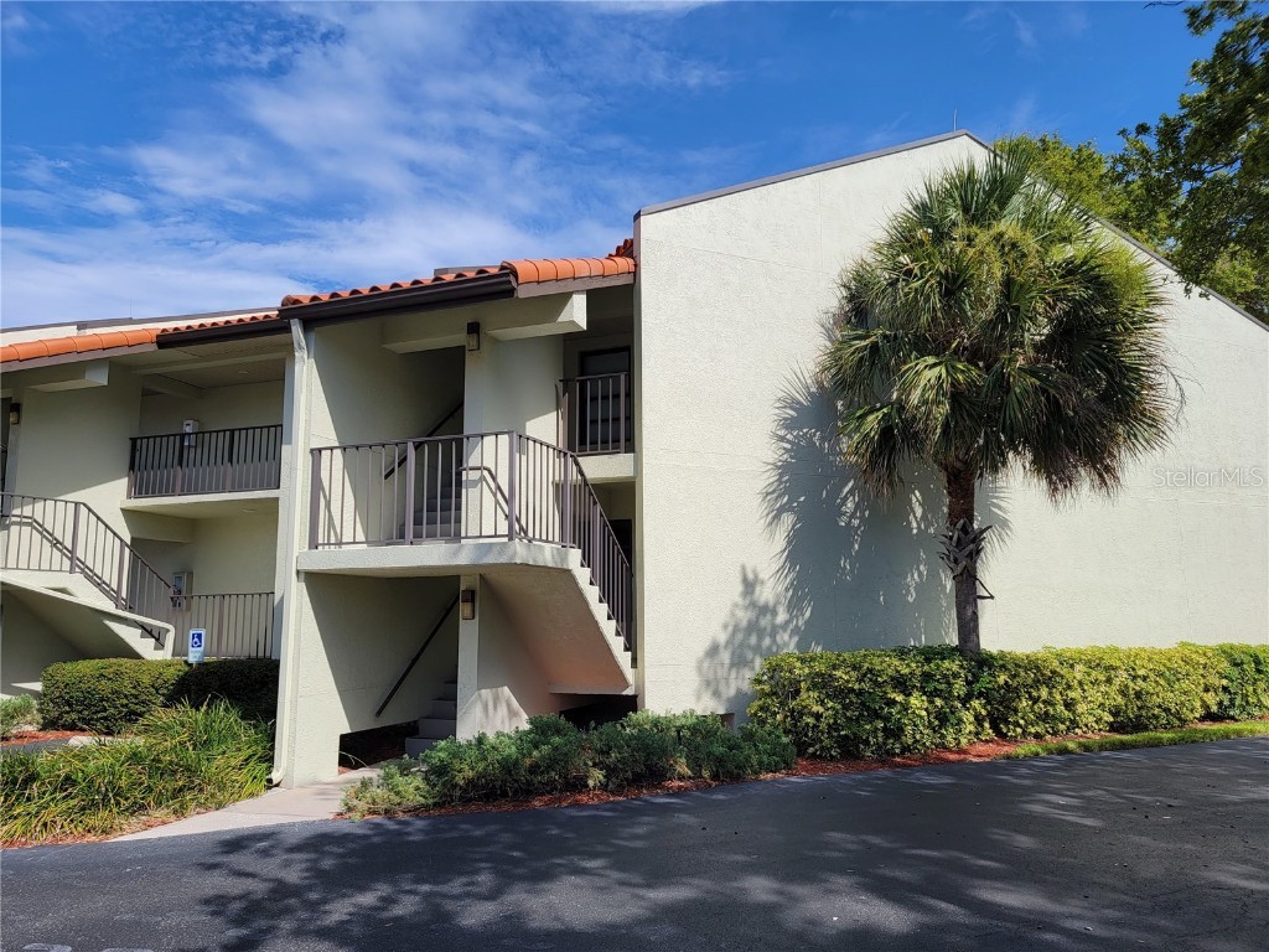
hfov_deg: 71.6
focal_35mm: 24
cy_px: 476
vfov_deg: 56.8
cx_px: 634
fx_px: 880
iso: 16
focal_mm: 6.7
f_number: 1.8
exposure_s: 1/978
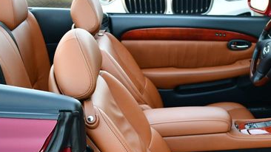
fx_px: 474
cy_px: 129
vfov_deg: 18.0
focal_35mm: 66
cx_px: 215
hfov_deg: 31.1
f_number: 3.5
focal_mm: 18
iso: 500
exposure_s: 1/250
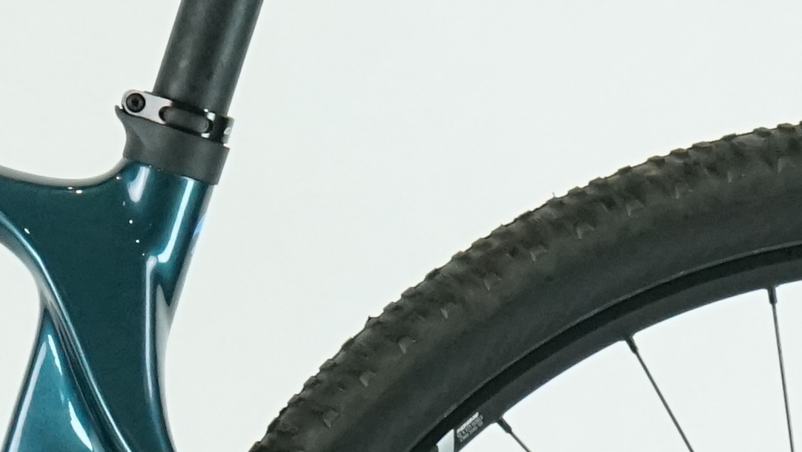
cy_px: 364
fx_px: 7784
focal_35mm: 366
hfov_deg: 5.8
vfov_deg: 3.3
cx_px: -387
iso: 3200
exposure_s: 1/200
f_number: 8
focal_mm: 63
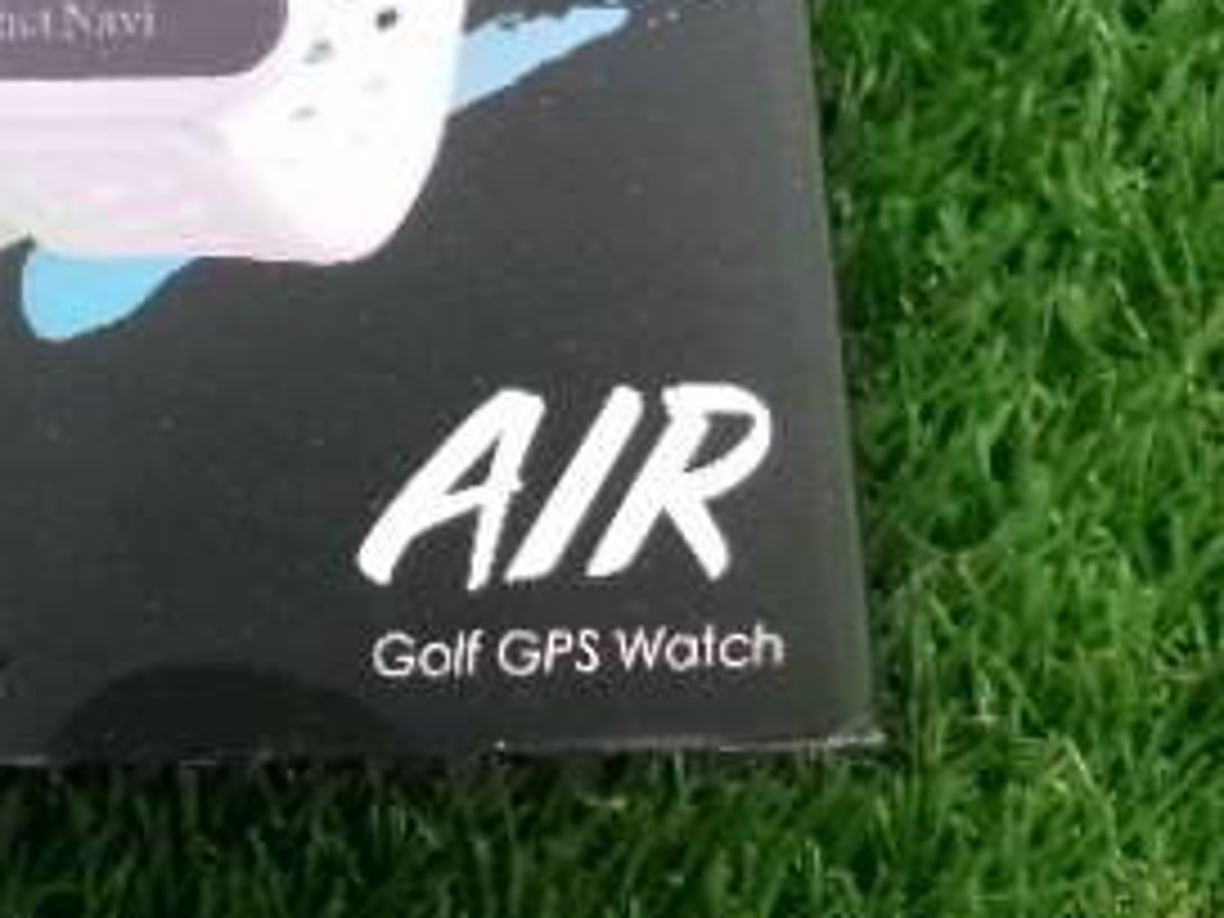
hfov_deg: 28.2
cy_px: -22
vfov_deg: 21.4
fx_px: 2334
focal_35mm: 66
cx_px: 108
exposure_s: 1/42
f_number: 3.9
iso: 800
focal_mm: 5.1
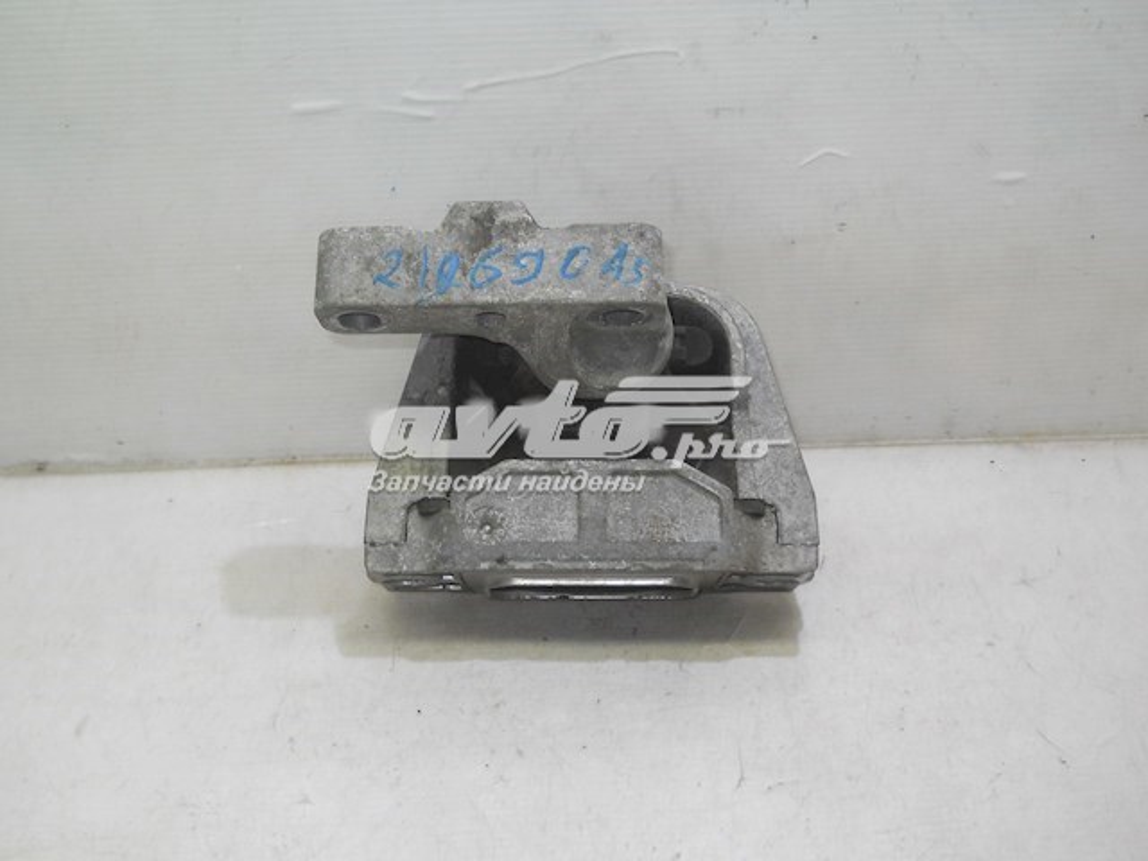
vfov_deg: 35.1
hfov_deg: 45.8
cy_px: 430
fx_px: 1360
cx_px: 574
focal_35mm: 41
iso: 80
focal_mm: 6.72
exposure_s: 1/40
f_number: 3.1
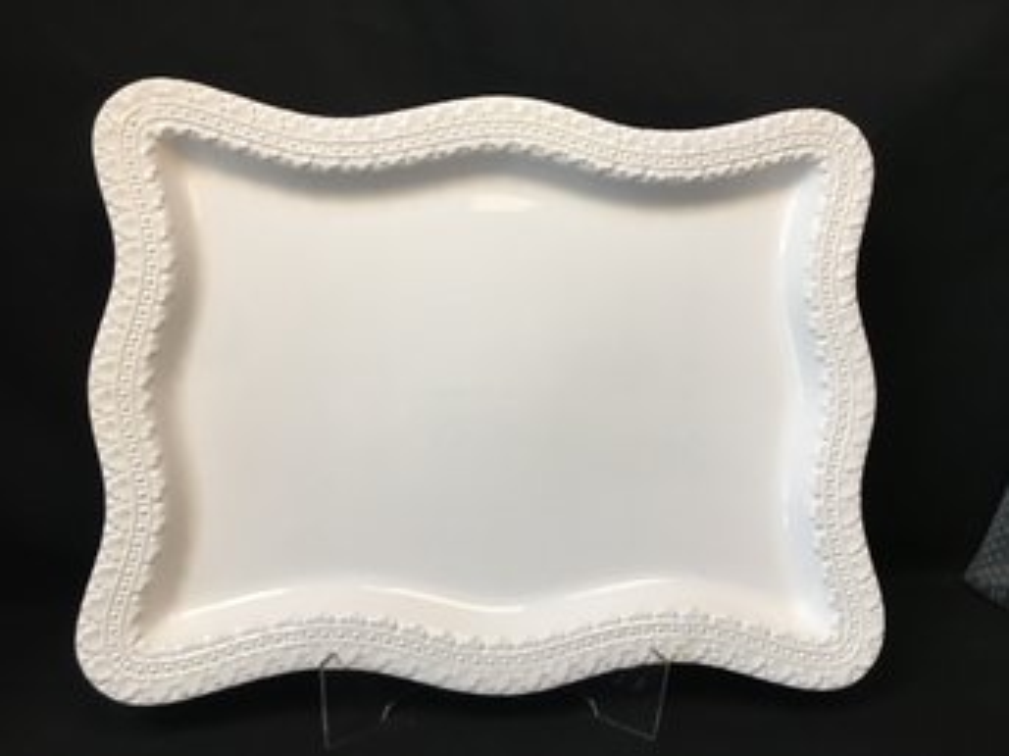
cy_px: 378
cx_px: 504
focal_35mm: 29
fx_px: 845
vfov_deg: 48.2
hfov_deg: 61.7
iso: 25
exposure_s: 1/40
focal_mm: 4.15
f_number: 2.2
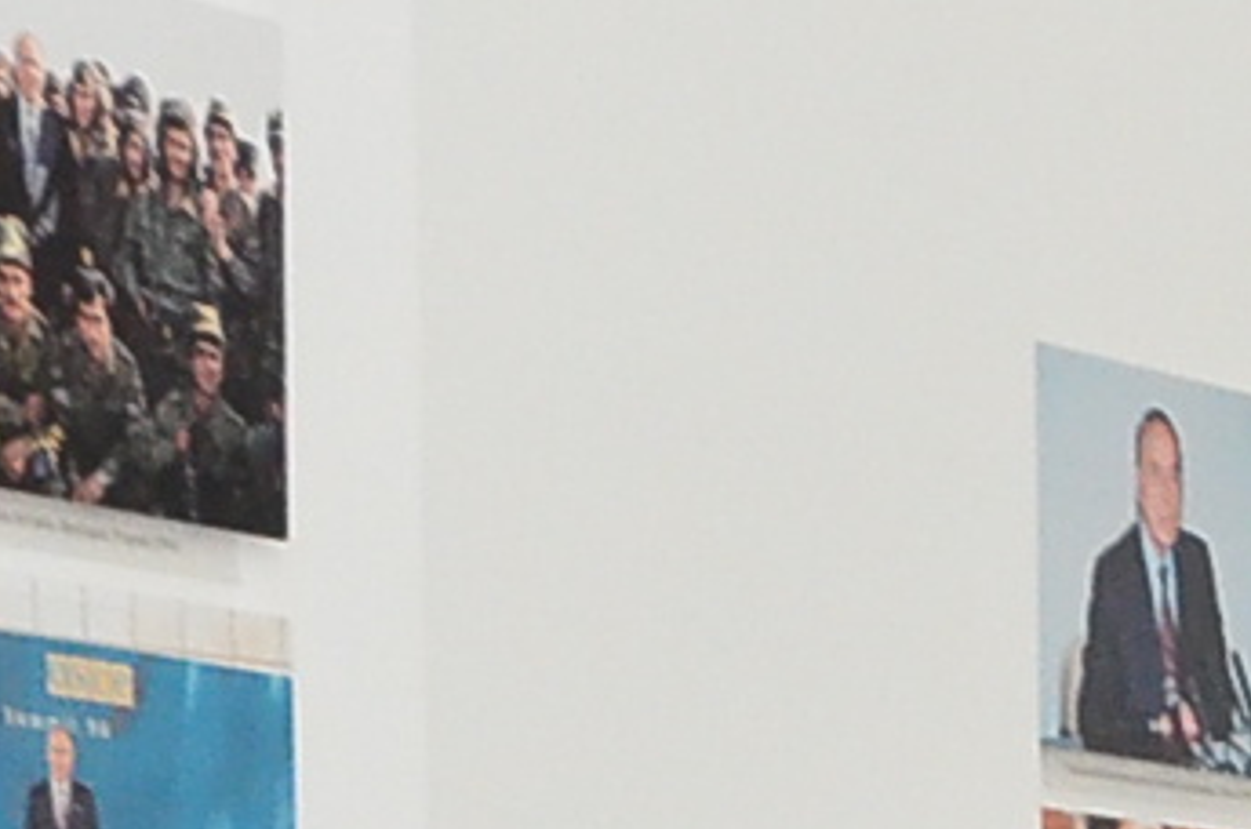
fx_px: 8949
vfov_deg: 5.2
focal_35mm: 258
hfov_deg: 7.1
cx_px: 3804
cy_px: 1858
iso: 2200
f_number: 6.3
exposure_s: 1/160
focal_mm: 24
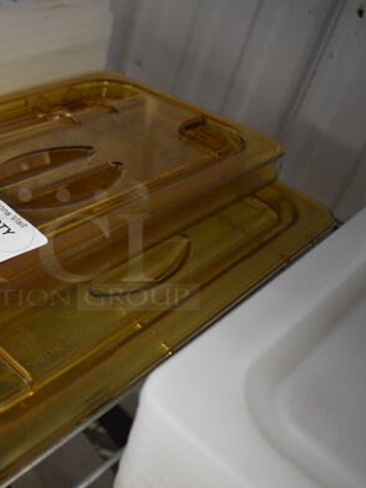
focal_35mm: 40
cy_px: 245
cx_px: 63
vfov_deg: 46.8
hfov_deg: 34.6
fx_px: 564
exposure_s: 1/125
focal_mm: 18
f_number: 3.5
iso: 2200
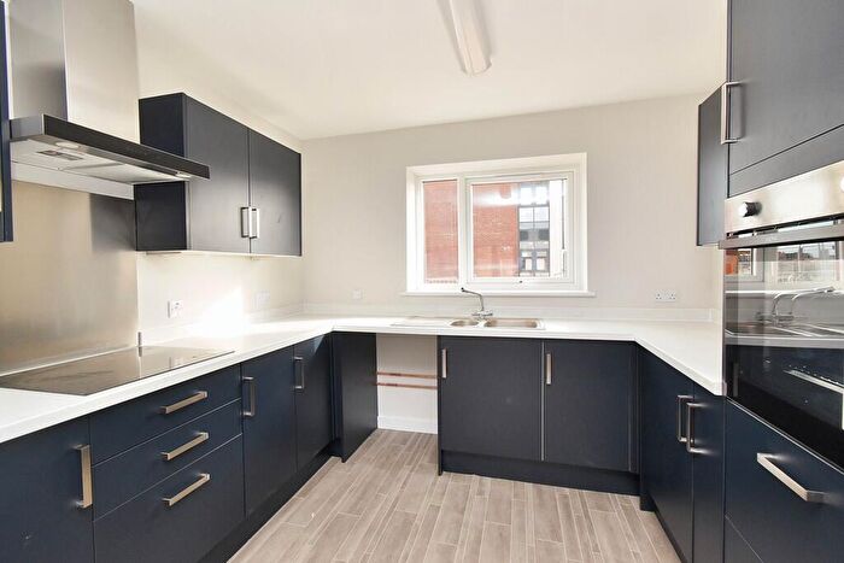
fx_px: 352
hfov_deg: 100.4
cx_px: 422
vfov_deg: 77.4
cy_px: 282
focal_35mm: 15
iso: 800
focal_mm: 10
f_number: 7.1
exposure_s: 1/160
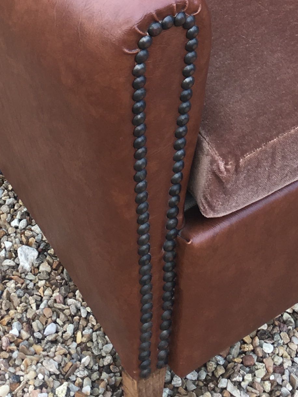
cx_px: 190
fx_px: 1102
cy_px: -114
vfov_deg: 19.0
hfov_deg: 15.4
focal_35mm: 96
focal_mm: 4.15
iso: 25
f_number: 2.2
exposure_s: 1/100
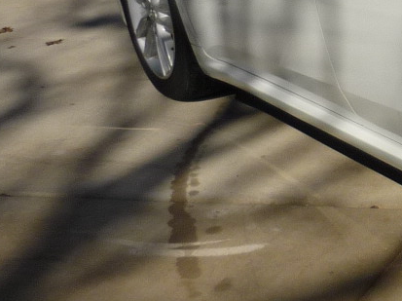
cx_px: 767
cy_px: 45
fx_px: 1485
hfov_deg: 13.5
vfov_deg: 11.5
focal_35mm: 128
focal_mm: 5.5
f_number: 8
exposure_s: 1/400
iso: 100
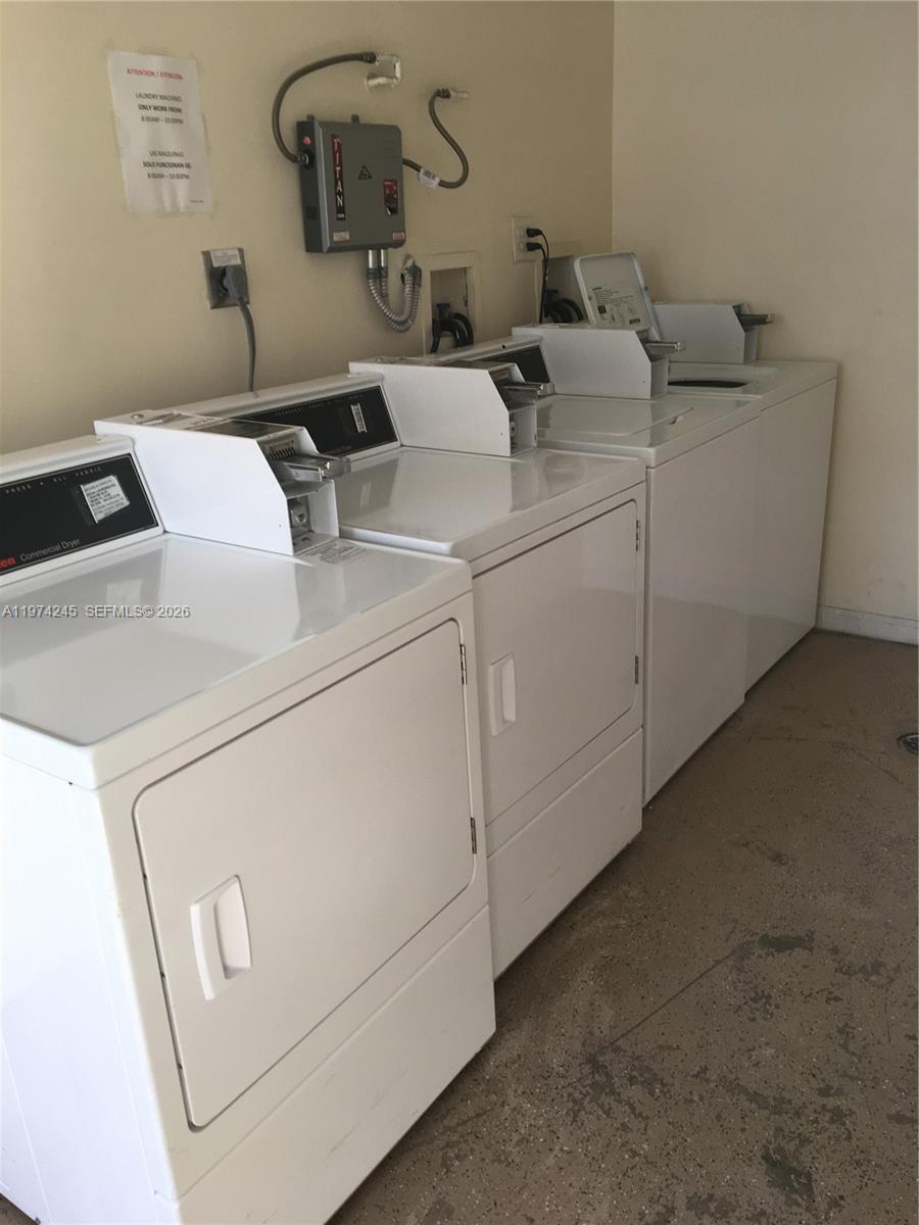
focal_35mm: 29
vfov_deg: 61.7
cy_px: 612
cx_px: 460
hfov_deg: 48.2
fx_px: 1027
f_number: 2.2
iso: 40
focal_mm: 4.15
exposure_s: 1/120
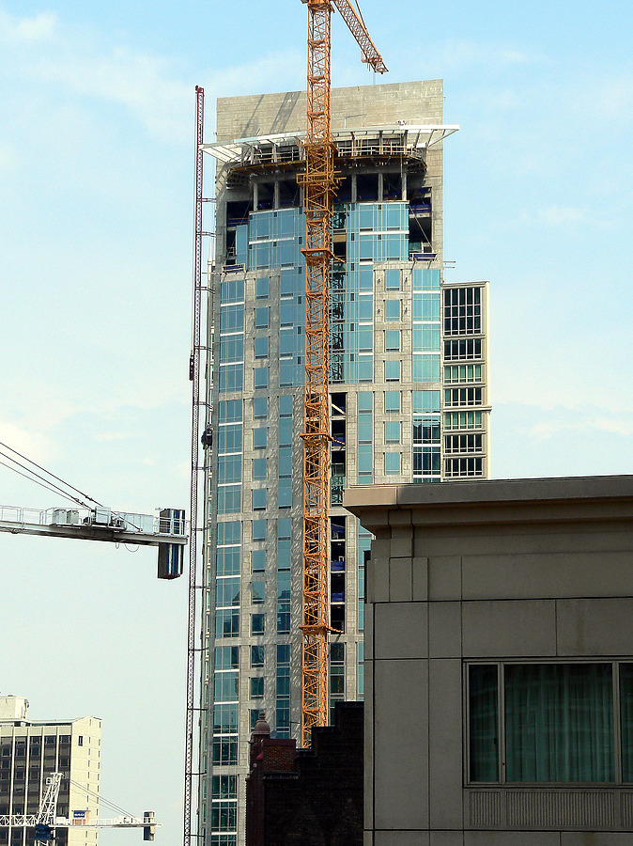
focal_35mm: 96
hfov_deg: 15.4
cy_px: 423
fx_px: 2343
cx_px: 316
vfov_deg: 20.5
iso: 80
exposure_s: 1/500
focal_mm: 16.1
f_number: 5.6
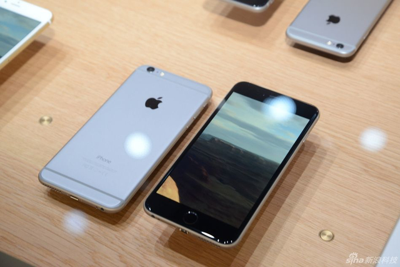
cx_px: 200
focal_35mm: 80
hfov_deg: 25.4
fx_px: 889
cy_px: 134
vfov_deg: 17.1
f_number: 8
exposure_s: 1/60
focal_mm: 80
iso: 1250
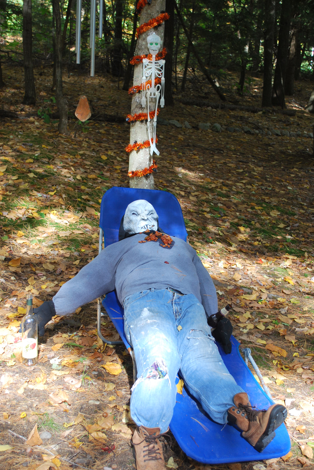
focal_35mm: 48
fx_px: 620
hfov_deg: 28.4
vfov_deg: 41.4
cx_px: 161
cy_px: 251
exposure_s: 1/60
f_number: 4.8
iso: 200
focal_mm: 29
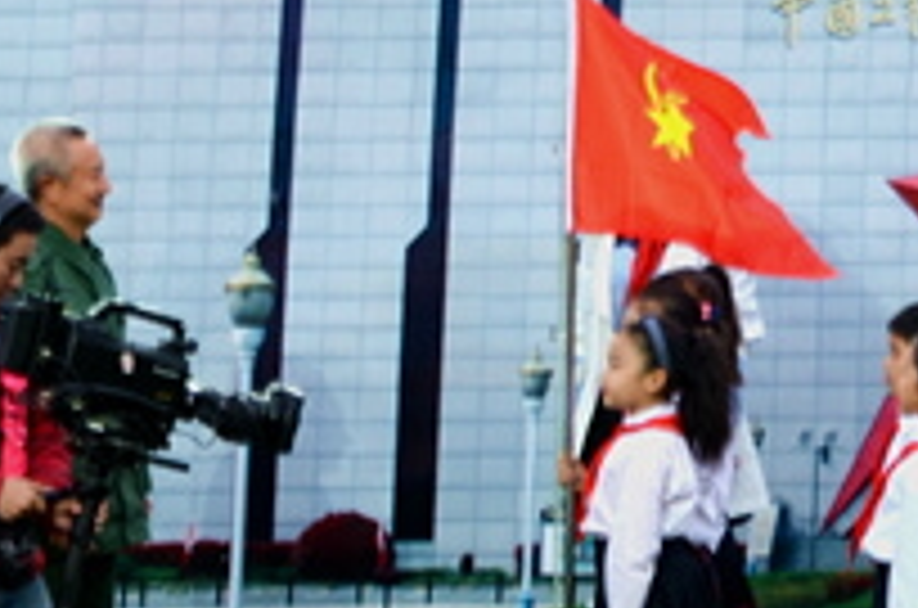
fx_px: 22724
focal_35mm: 893
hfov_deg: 2.3
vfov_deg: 1.5
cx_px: 765
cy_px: 185
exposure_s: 1/80
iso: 160
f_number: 6.3
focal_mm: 135
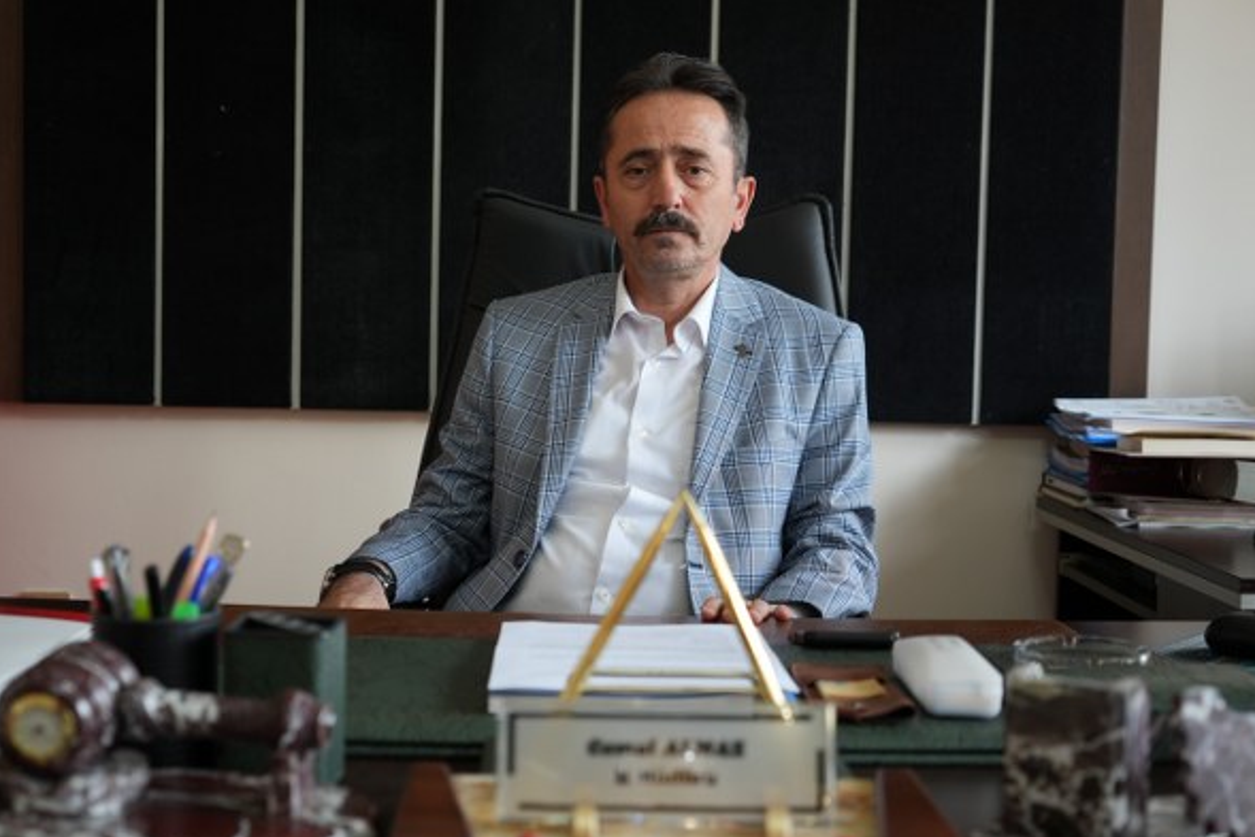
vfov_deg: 27.0
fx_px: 1743
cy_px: 418
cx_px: 592
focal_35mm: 50
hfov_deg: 39.6
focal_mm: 46
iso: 400
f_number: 4
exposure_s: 1/50
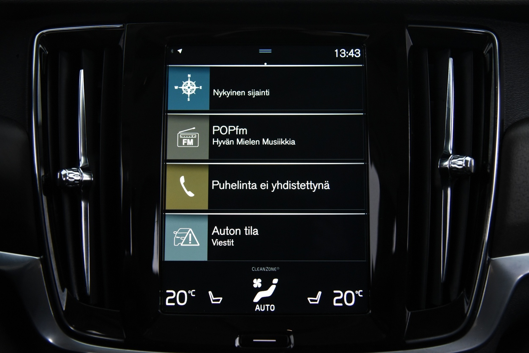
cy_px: 176
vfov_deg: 35.1
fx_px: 559
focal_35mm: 38
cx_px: 264
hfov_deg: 50.7
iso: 4000
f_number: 4
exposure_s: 1/50
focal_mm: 38
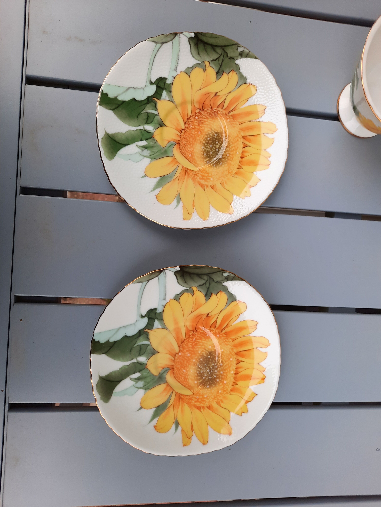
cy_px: 254
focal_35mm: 25
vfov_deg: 69.4
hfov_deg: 54.9
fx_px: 367
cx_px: 190
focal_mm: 4.6
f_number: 2
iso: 50
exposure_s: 1/50
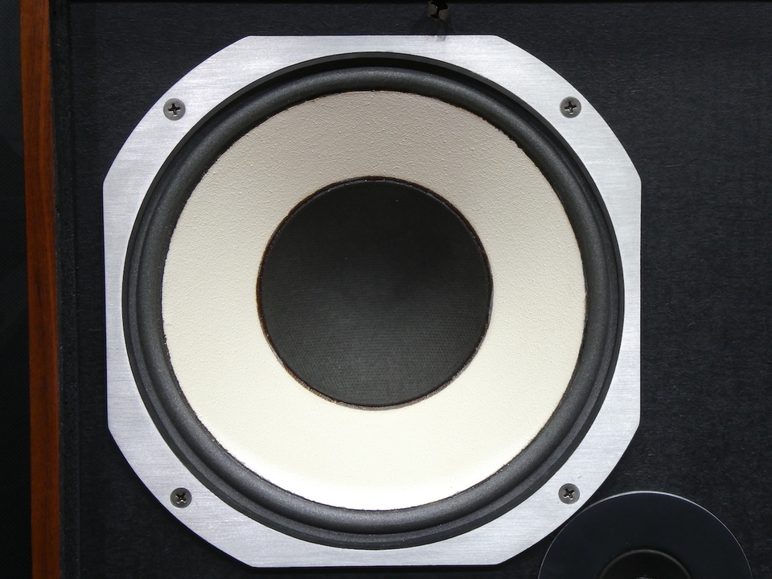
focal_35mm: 106
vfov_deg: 14.0
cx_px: 386
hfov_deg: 18.5
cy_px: 290
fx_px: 2364
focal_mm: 19
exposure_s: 1/6
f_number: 5.1
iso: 200
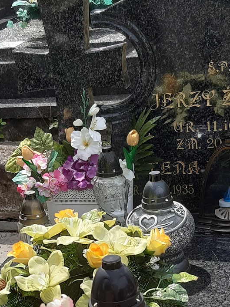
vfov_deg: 22.6
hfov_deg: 17.4
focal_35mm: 85
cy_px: 265
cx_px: 128
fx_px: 753
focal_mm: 3.92
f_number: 1.7
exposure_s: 1/1233
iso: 40
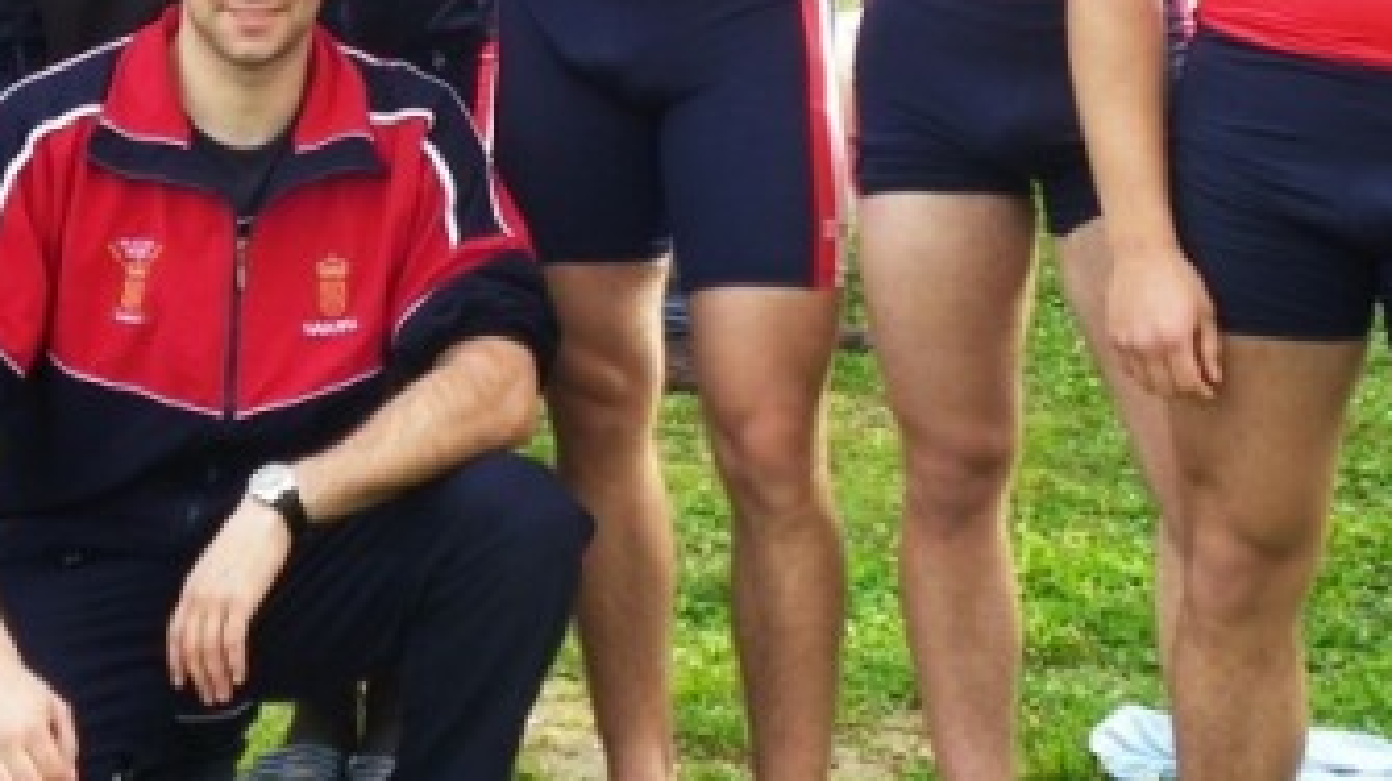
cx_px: 299
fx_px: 3652
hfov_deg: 21.3
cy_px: 100
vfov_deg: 12.1
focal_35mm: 99
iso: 50
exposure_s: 1/80
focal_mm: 6.8
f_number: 3.2
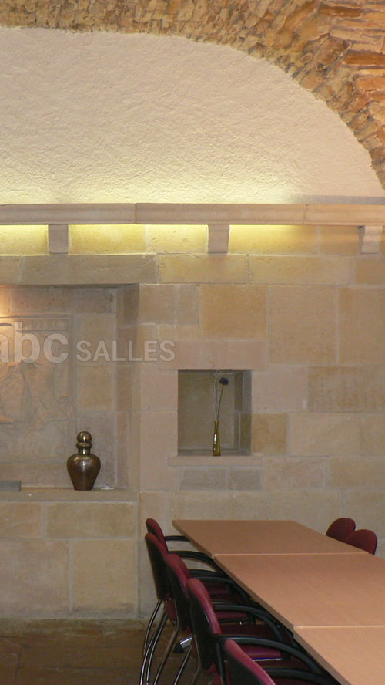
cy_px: 344
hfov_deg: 22.1
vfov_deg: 39.2
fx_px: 961
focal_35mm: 53
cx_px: 37
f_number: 2.8
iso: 200
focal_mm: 6
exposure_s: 1/60
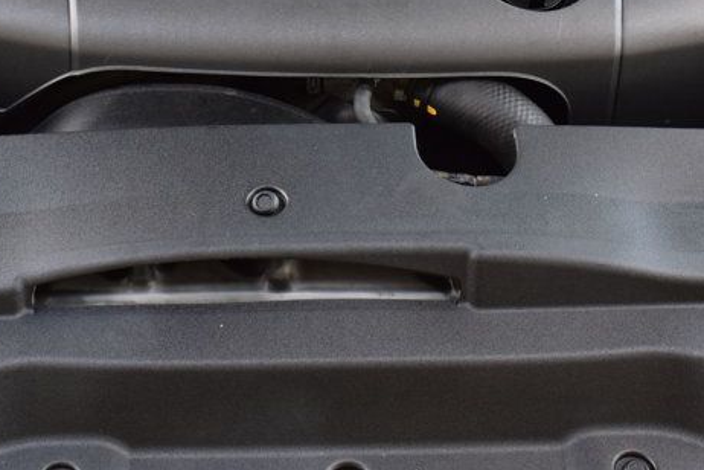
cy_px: 15
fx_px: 1625
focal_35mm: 83
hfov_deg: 24.4
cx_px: 294
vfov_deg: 16.1
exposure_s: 1/15
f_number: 6.3
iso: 400
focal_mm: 25
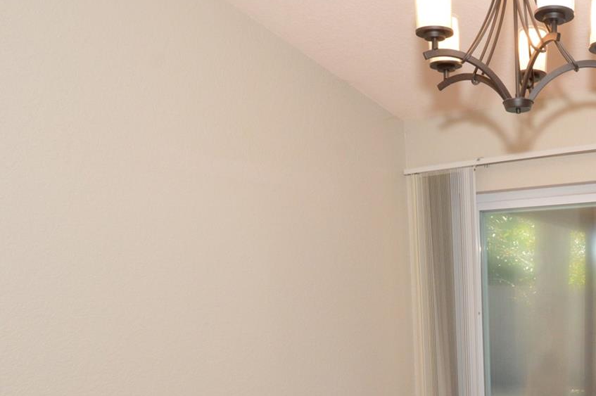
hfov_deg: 49.5
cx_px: 540
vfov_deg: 36.5
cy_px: 355
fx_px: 562
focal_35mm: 34
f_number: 9
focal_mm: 12
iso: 800
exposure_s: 1/80
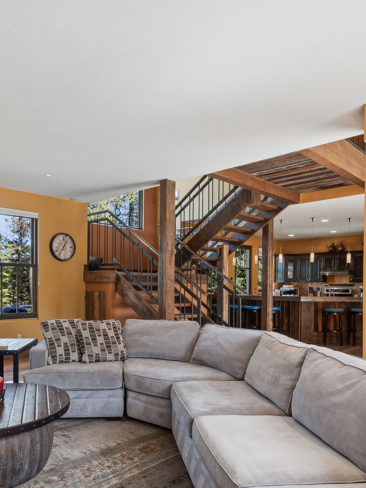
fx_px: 367
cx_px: 150
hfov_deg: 52.8
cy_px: 290
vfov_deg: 66.7
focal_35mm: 26
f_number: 6.3
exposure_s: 1/15
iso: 200
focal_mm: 10
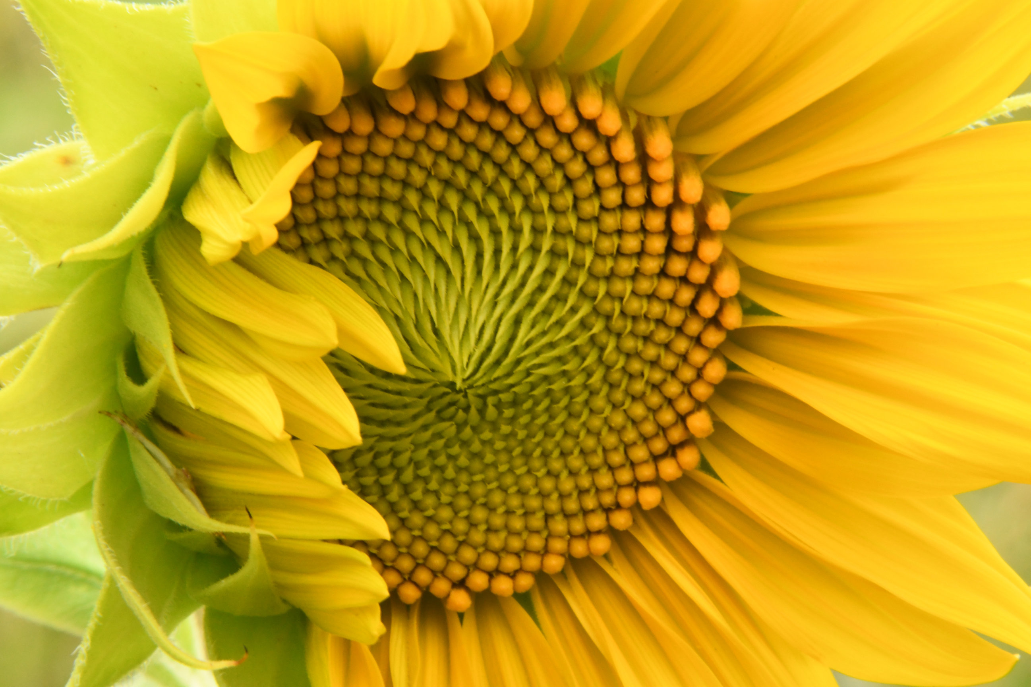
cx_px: 516
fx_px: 17182
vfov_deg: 2.3
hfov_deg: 3.4
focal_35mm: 600
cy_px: 344
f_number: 40
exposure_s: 1/20
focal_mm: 400
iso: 2000
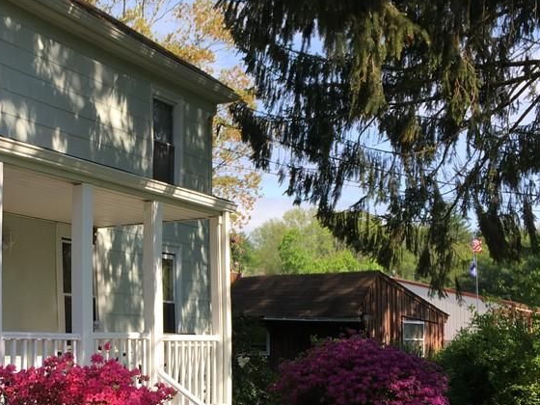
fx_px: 827
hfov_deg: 35.3
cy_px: 311
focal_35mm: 53
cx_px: 127
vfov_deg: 27.1
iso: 25
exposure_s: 1/739
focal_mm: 4.15
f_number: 2.2
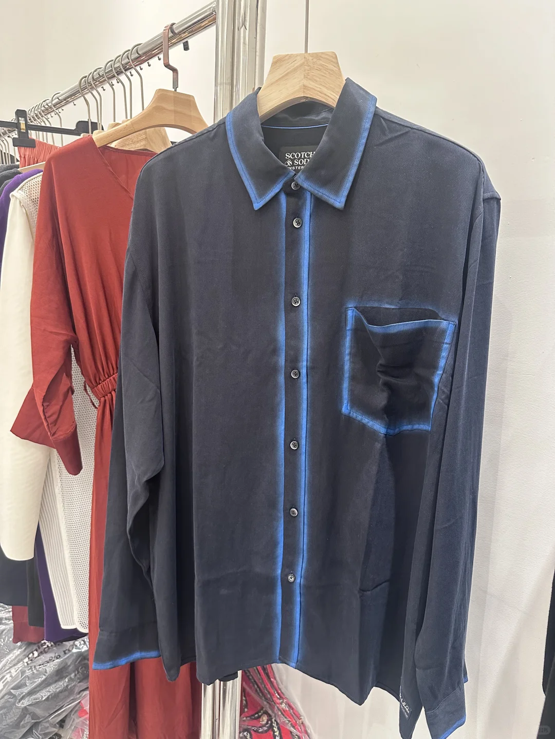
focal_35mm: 24
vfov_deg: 71.6
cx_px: 278
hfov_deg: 56.8
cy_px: 370
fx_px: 513
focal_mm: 6.86
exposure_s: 1/50
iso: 320
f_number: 1.78
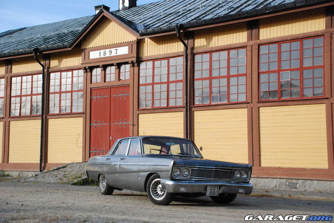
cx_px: 167
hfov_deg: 41.1
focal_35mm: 48
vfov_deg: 28.1
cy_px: 112
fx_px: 446
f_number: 4.2
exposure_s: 1/4000
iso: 1600
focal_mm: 32
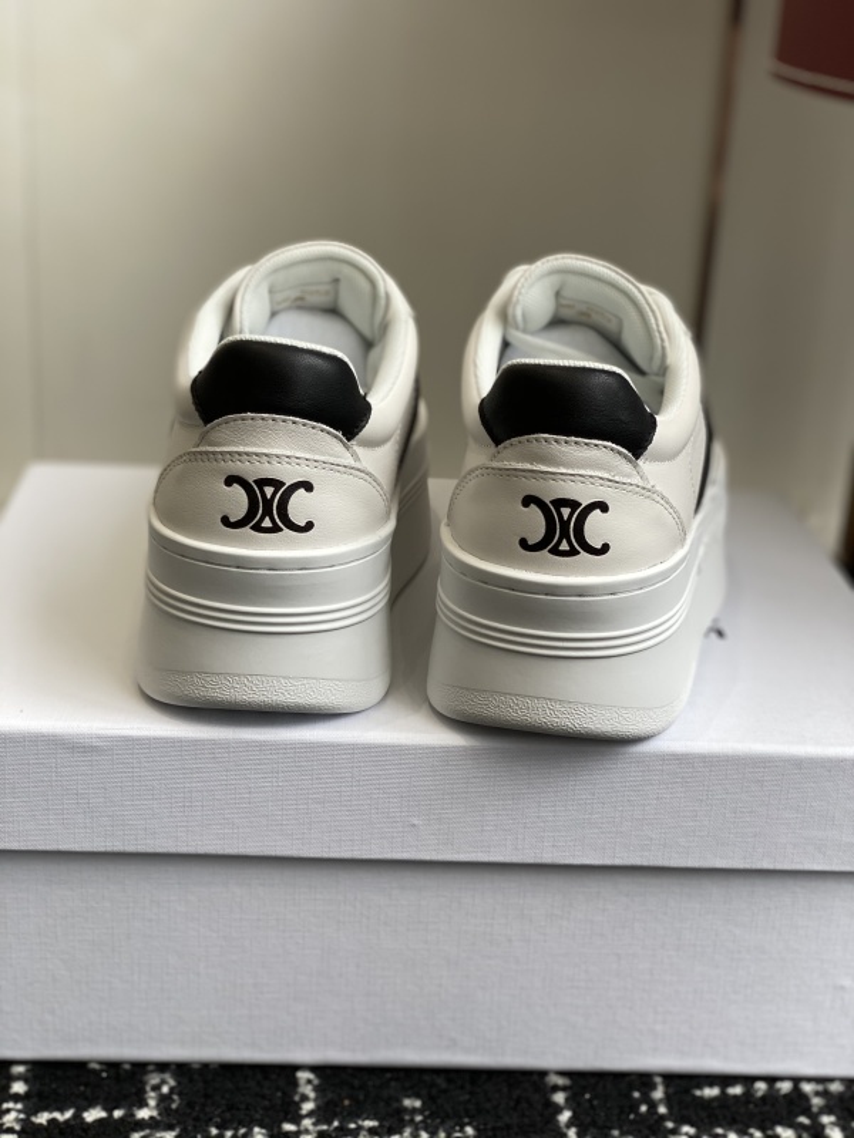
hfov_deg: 28.0
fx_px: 1710
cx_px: 427
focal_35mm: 52
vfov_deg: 36.8
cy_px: 569
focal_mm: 6
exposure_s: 1/197
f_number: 2
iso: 20
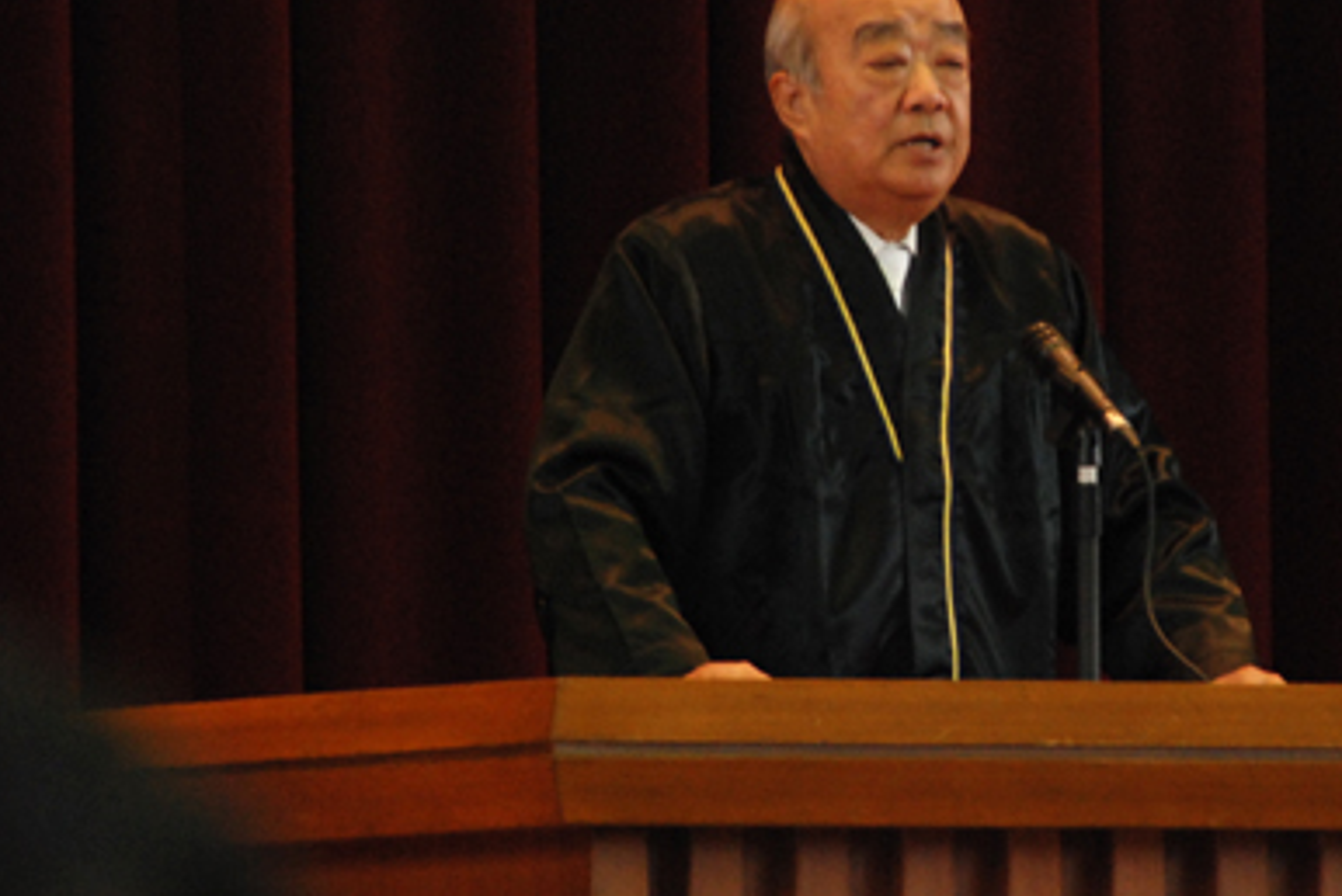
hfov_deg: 3.7
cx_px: 994
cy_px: 285
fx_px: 20891
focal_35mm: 560
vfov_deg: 2.5
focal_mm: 240
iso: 1600
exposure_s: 1/60
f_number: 6.3
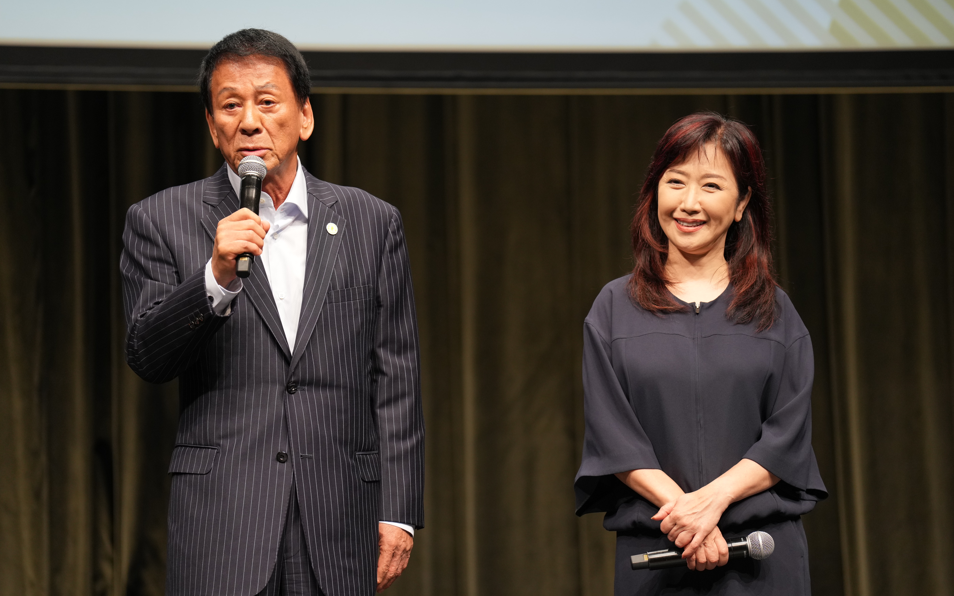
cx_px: 478
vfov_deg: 7.1
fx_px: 4784
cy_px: 295
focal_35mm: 184
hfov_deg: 11.4
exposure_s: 1/400
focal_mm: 180
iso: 1000
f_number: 2.8
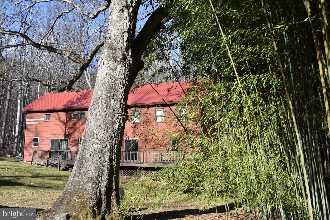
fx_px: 357
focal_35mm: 39
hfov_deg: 49.6
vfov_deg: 34.2
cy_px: 110
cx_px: 165
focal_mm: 26
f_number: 6.3
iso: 100
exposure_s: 1/320
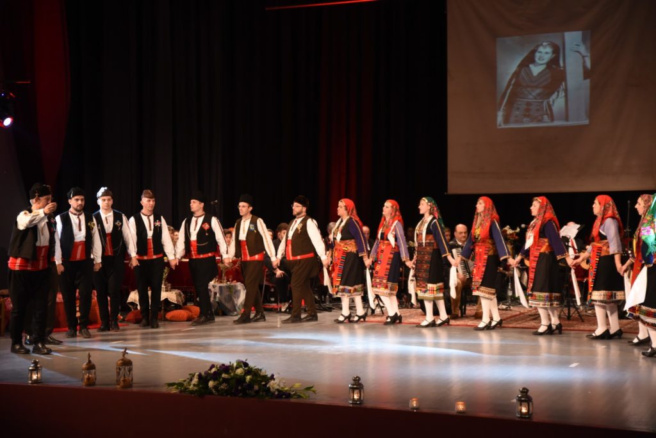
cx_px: 328
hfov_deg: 34.5
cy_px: 219
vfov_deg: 23.4
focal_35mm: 58
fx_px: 1057
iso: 1600
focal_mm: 58
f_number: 2.8
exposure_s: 1/200
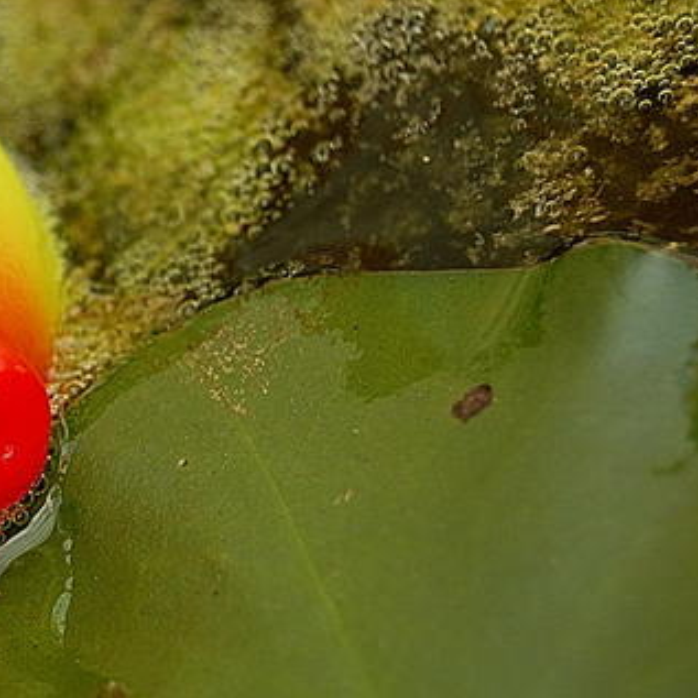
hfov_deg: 10.3
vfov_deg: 10.4
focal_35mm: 168
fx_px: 3833
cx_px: -70
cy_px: 287
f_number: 5.6
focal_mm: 55
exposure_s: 1/125
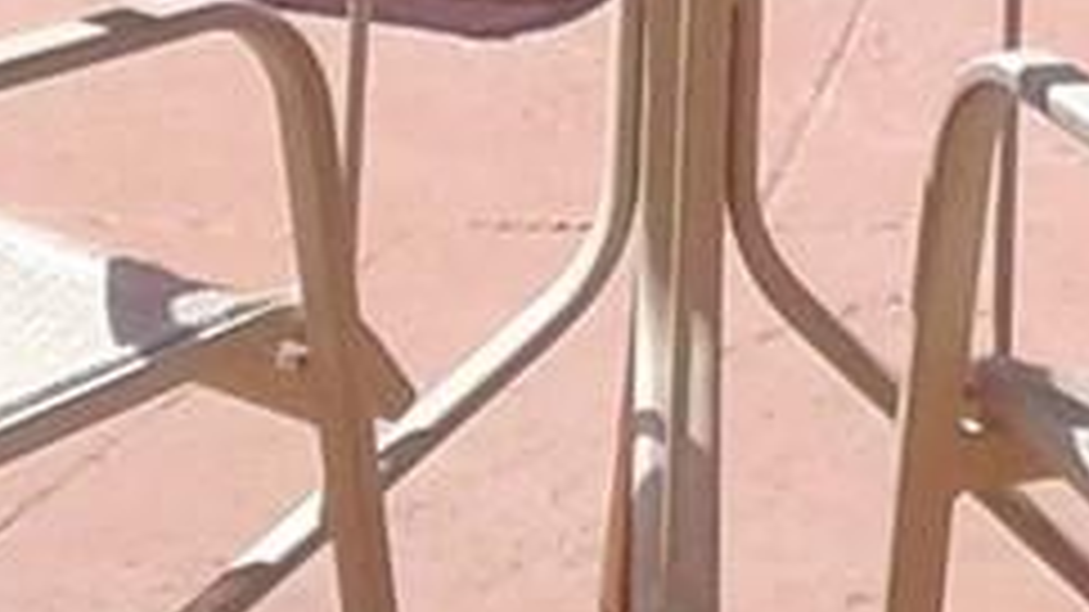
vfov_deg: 4.8
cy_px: -1562
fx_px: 6871
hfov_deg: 8.9
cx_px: 1458
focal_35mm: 238
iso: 50
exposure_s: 1/1492
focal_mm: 3.3
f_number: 2.2
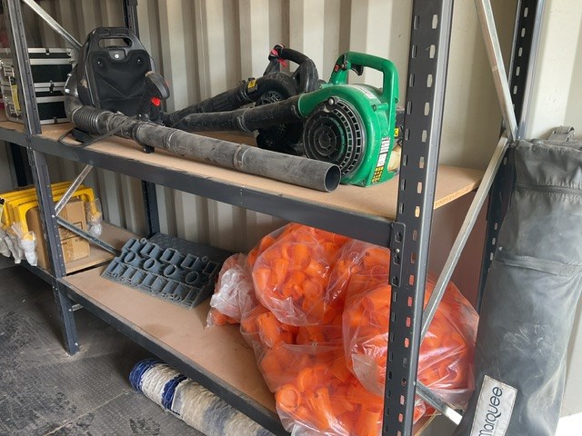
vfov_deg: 48.2
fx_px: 488
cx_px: 291
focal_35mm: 29
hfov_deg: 61.7
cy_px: 218
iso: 64
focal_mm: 3
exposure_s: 1/120
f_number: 1.8
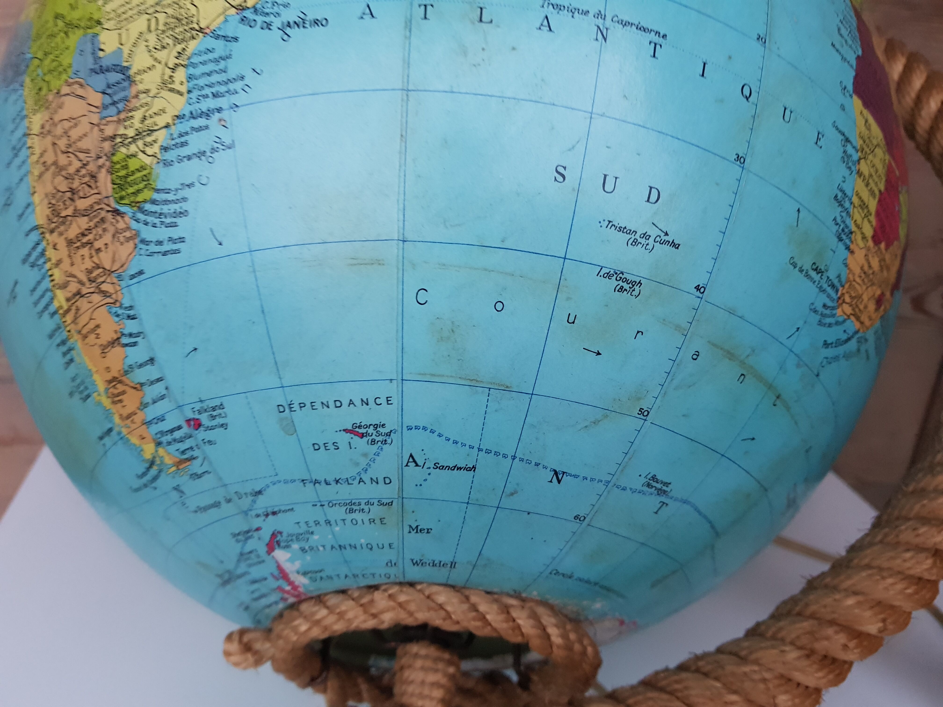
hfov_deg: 67.3
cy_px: 354
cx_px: 472
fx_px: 708
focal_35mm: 26
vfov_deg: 53.1
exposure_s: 1/10
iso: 250
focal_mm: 4.2
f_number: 1.7
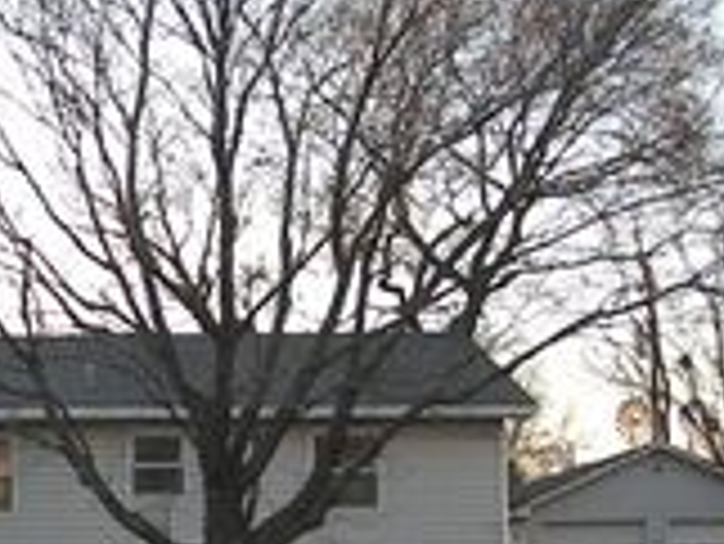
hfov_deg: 31.7
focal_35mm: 60
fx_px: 1256
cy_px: 486
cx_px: 193
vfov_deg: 23.8
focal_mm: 5
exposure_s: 1/317
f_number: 7
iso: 720
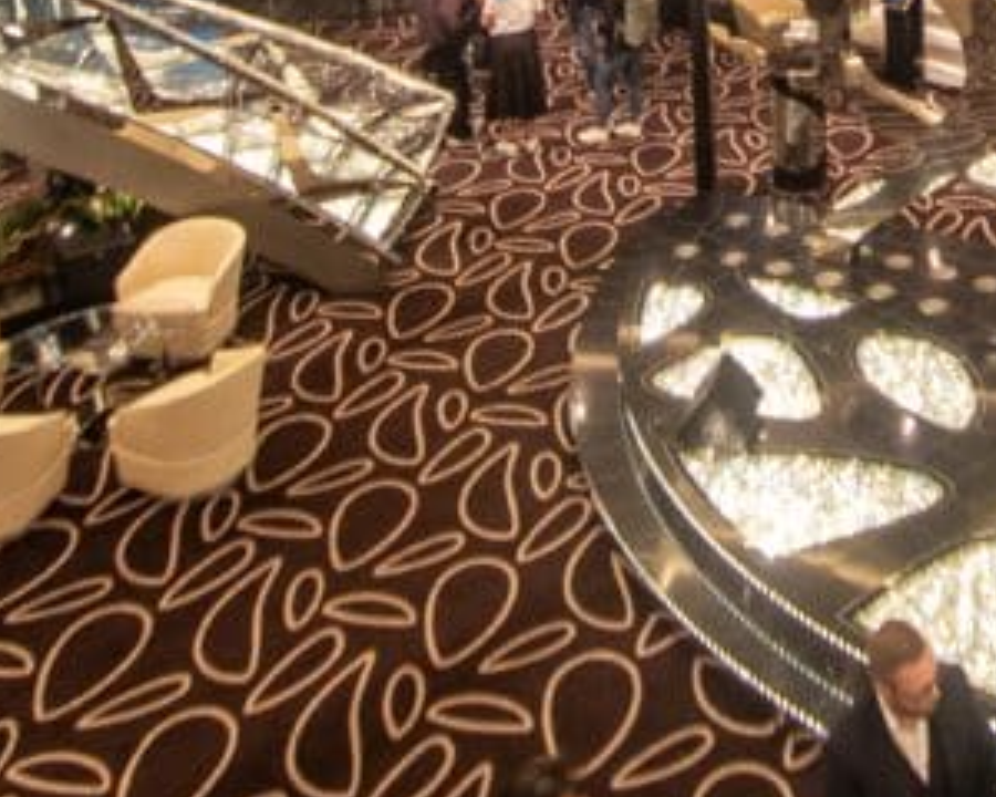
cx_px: 880
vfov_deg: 26.6
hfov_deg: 36.6
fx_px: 1415
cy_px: -239
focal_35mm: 48
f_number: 3.5
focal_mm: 10
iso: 400
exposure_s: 1/20
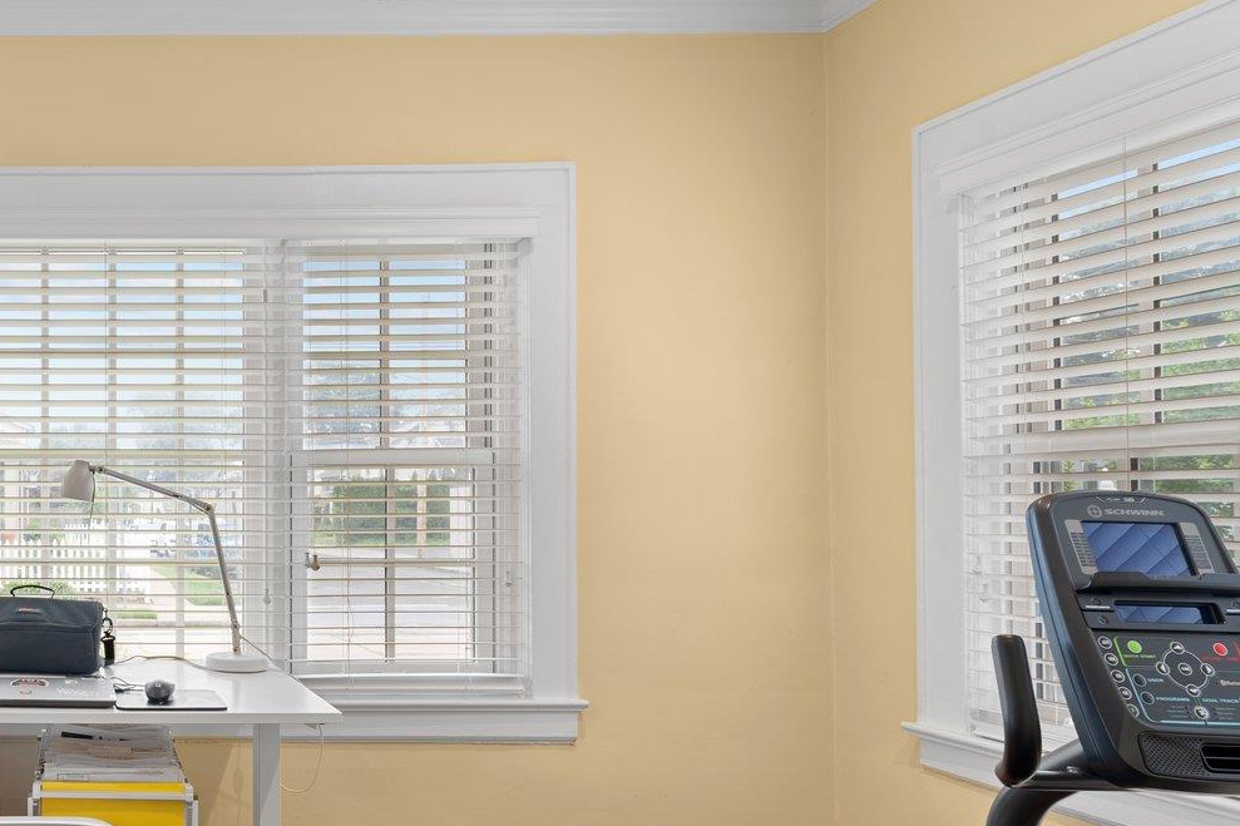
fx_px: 999
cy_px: 499
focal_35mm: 29
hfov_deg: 52.0
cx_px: 25
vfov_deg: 44.7
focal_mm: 14
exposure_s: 1/1.67
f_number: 10
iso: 200
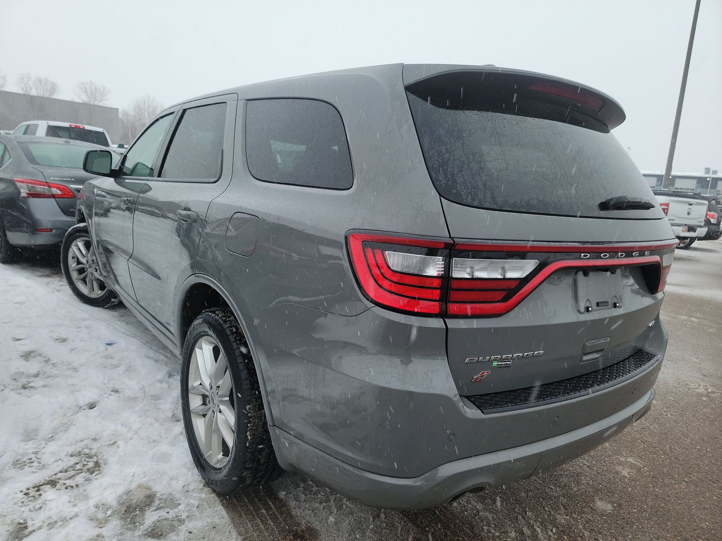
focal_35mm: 24
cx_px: 361
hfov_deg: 71.6
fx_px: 501
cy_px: 270
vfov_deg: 56.8
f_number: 1.8
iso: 50
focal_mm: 6.7
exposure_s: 1/158
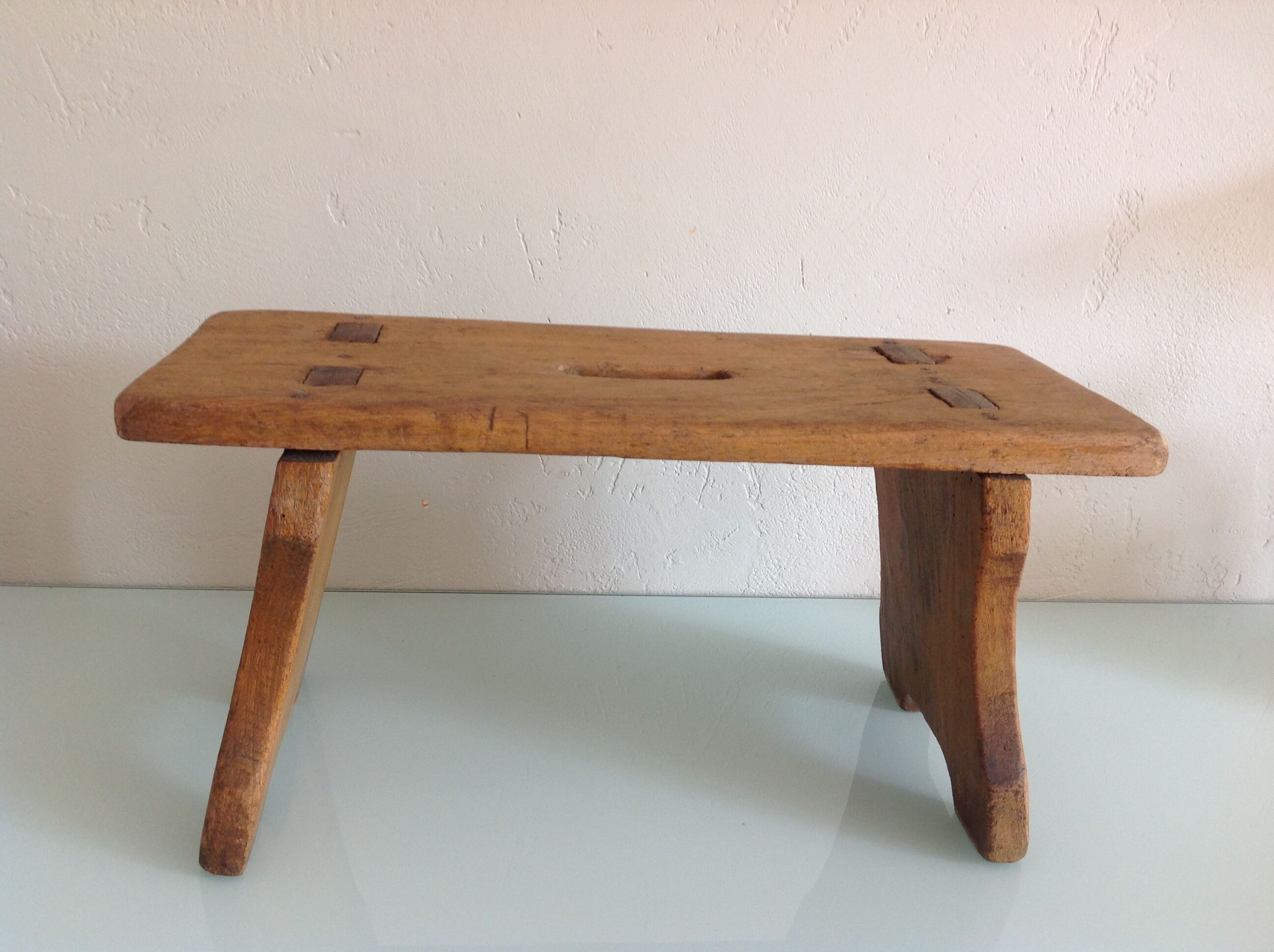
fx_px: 1286
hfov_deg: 52.7
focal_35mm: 35
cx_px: 637
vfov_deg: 40.6
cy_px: 476
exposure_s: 1/30
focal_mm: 4.28
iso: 64
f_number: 2.4
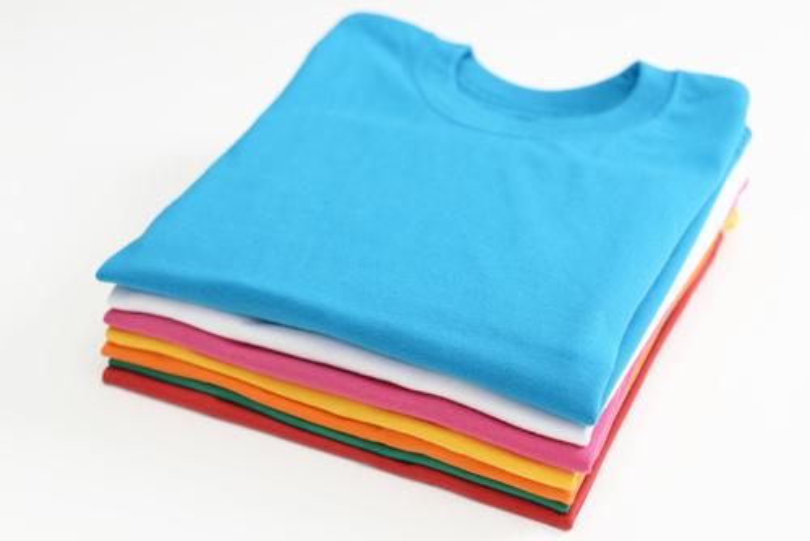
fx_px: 1126
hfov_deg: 39.6
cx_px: 405
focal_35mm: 50
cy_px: 270
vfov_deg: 27.0
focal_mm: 50
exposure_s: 1/100
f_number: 5
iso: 125
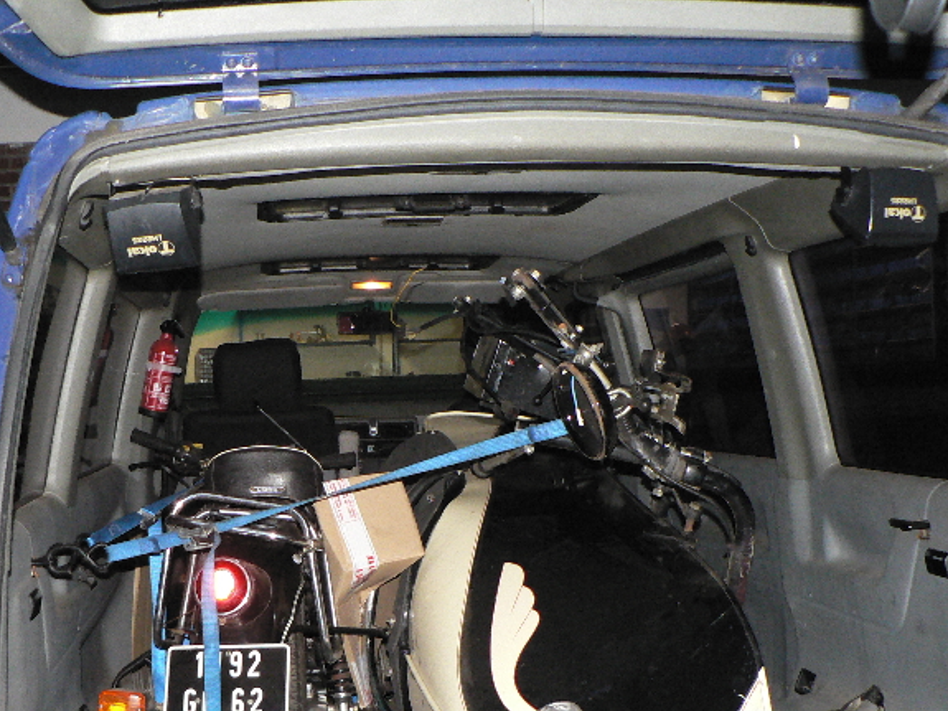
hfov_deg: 40.2
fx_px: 1287
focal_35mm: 47
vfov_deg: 30.7
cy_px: 459
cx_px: 354
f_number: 2.8
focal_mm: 6
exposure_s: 1/60
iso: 400
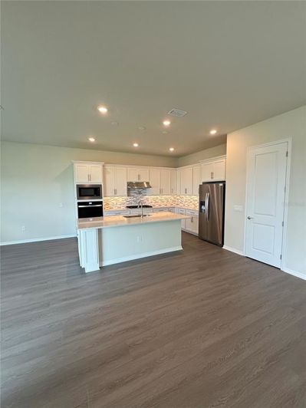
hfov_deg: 85.7
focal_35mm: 14
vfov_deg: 102.1
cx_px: 153
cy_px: 204
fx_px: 165
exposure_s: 1/120
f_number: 2.2
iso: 125
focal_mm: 2.22
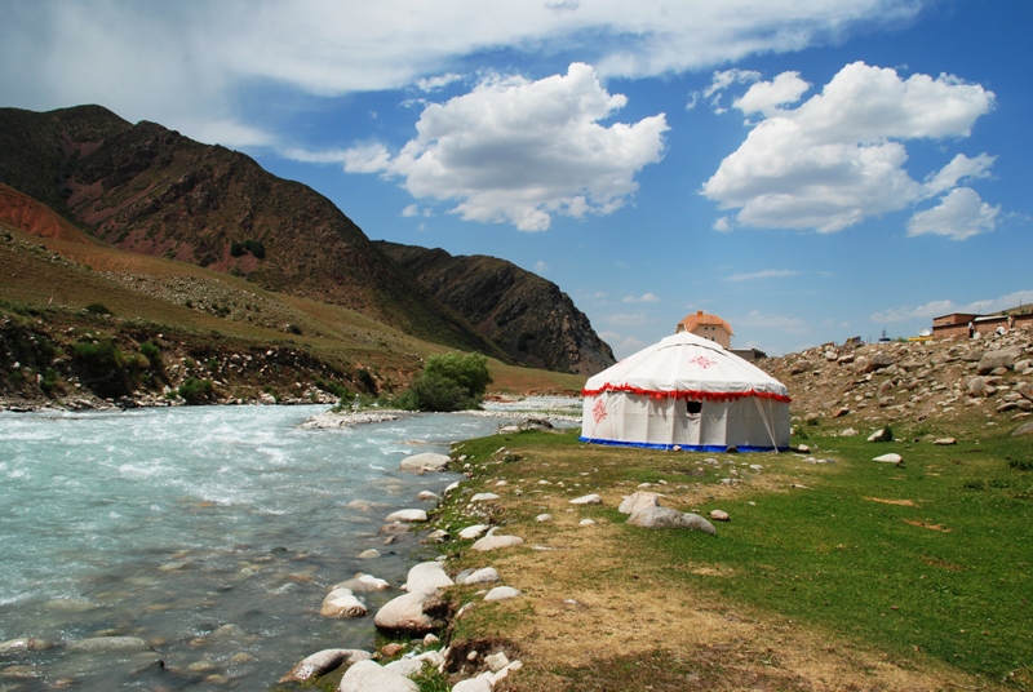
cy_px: 346
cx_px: 516
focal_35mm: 27
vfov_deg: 48.1
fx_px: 776
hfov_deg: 67.3
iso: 100
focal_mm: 18
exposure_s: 1/125
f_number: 13
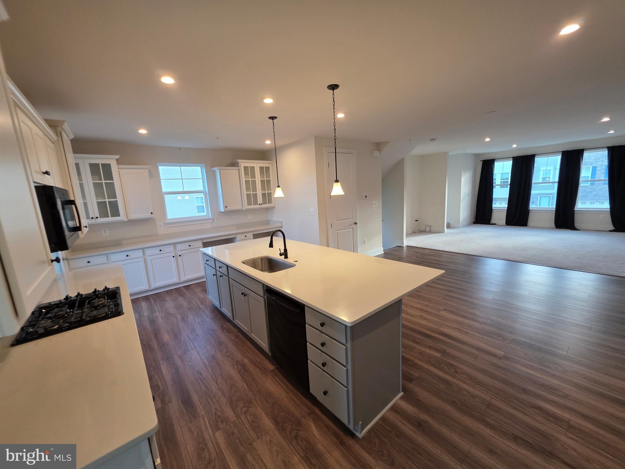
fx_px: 235
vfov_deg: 89.9
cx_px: 312
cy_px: 234
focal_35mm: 13
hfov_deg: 106.2
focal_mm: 2.2
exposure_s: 1/120
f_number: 1.9
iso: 160
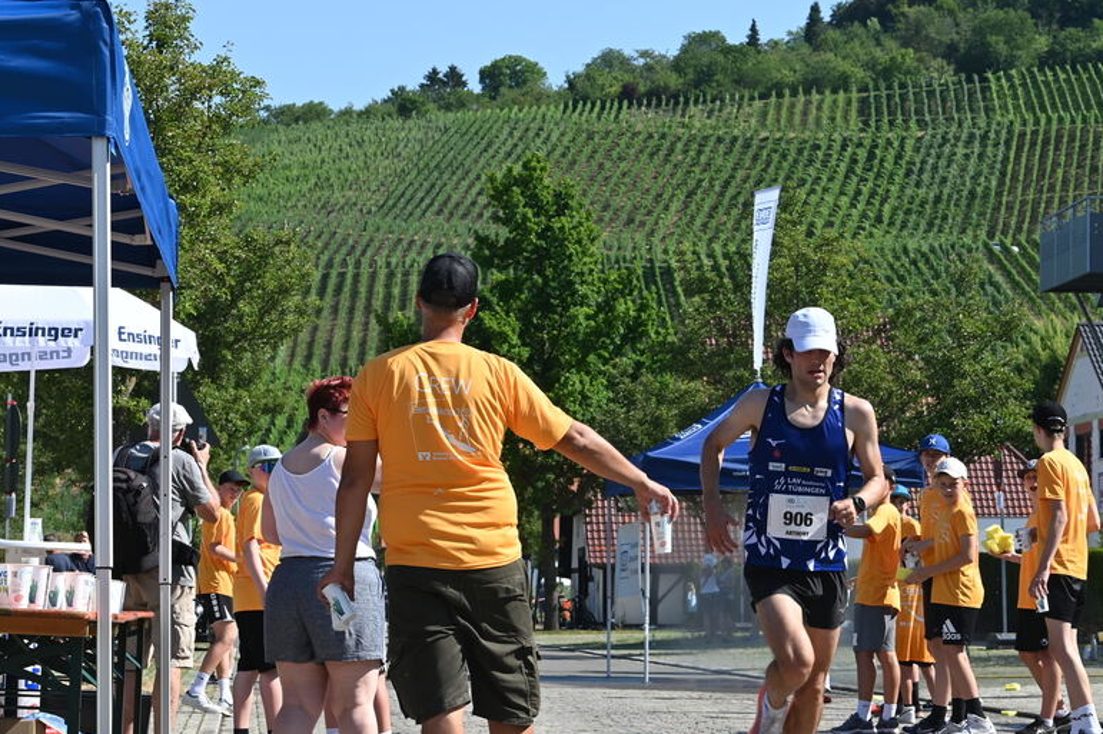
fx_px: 3337
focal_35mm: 109
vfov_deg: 12.5
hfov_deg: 18.8
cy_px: 473
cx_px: 582
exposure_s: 1/320
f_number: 11
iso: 250
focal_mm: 70
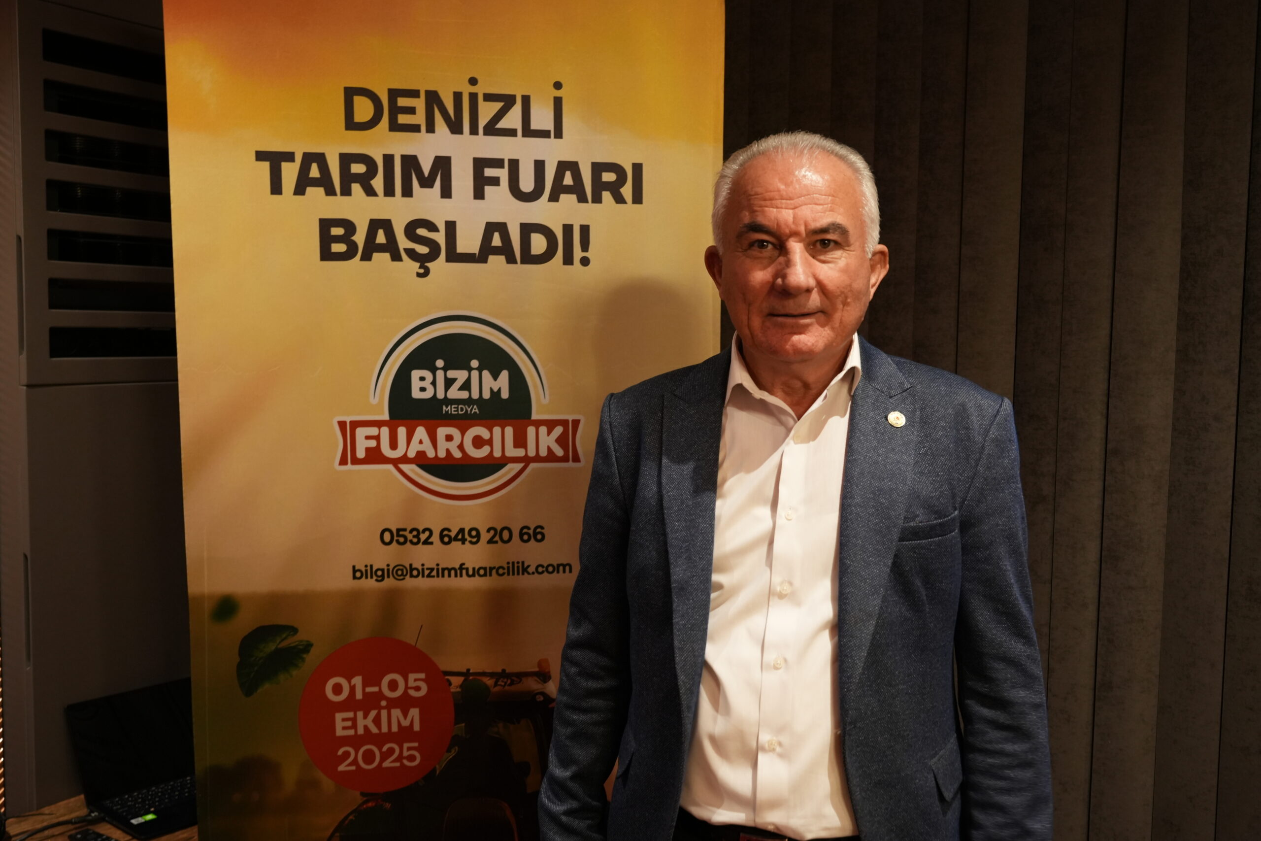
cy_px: 420
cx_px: 630
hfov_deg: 56.4
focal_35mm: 34
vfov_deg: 39.3
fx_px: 1177
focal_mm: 33.6
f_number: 5
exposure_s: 1/25
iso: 2000
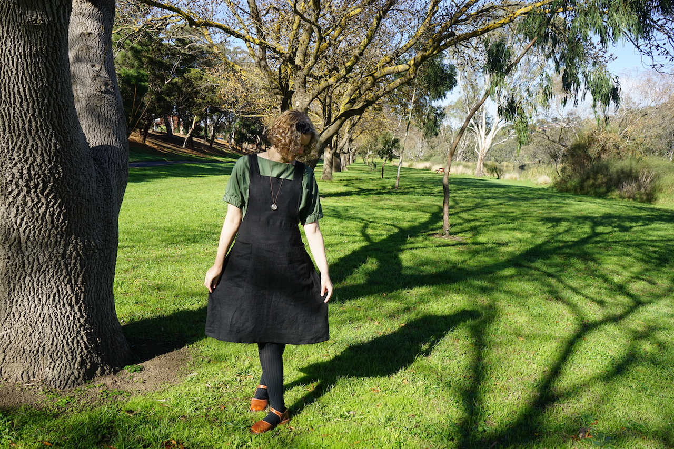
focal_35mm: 29
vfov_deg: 45.0
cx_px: 337
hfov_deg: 63.7
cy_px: 224
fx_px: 543
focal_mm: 29
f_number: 9
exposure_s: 1/100
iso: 100
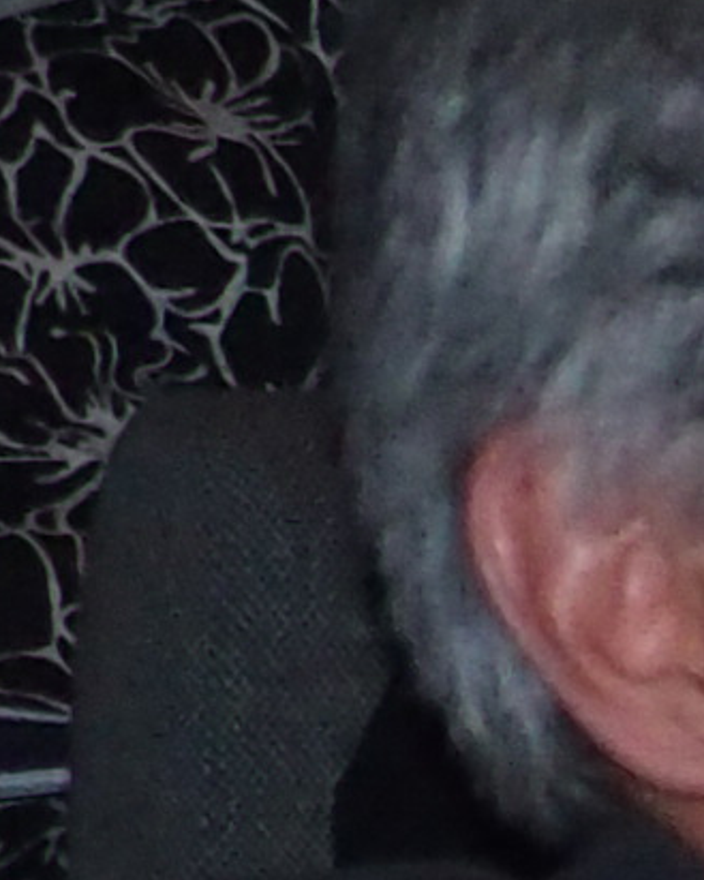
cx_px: 3537
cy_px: 2475
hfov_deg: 2.7
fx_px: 13981
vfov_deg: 3.5
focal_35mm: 537
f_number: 2.8
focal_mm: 12
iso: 800
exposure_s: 1/50
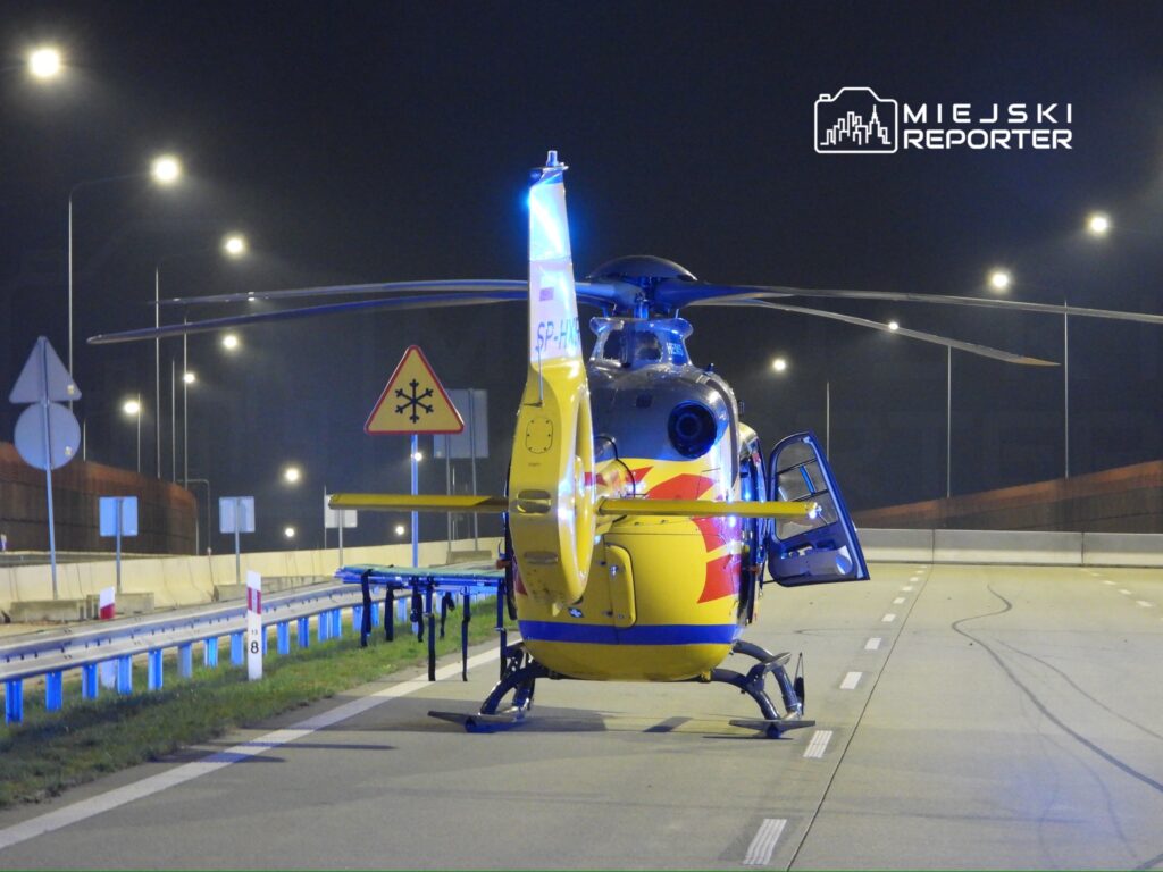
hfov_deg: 10.7
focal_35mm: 185
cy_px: 436
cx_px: 582
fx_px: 6215
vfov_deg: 8.0
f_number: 4.5
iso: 800
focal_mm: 33.2
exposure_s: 1/2
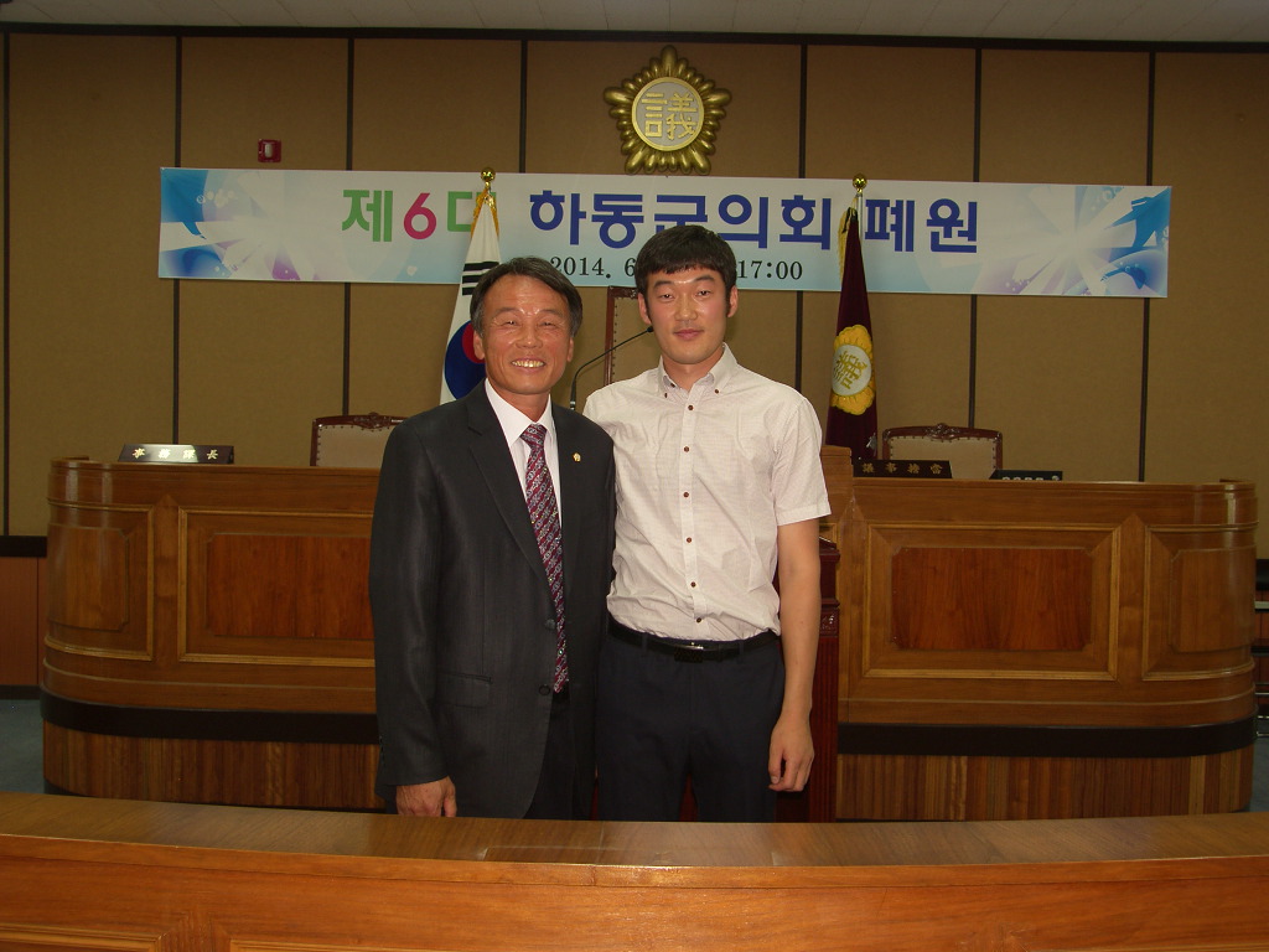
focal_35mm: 40
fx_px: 1466
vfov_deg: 36.0
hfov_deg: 46.8
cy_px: 476
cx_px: 634
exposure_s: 1/40
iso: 50
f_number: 2.5
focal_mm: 10.3
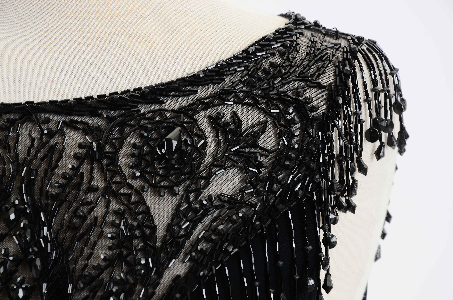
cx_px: 226
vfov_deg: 8.7
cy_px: 150
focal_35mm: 158
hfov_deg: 13.1
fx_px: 1978
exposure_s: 1/60
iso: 160
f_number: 8
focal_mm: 105
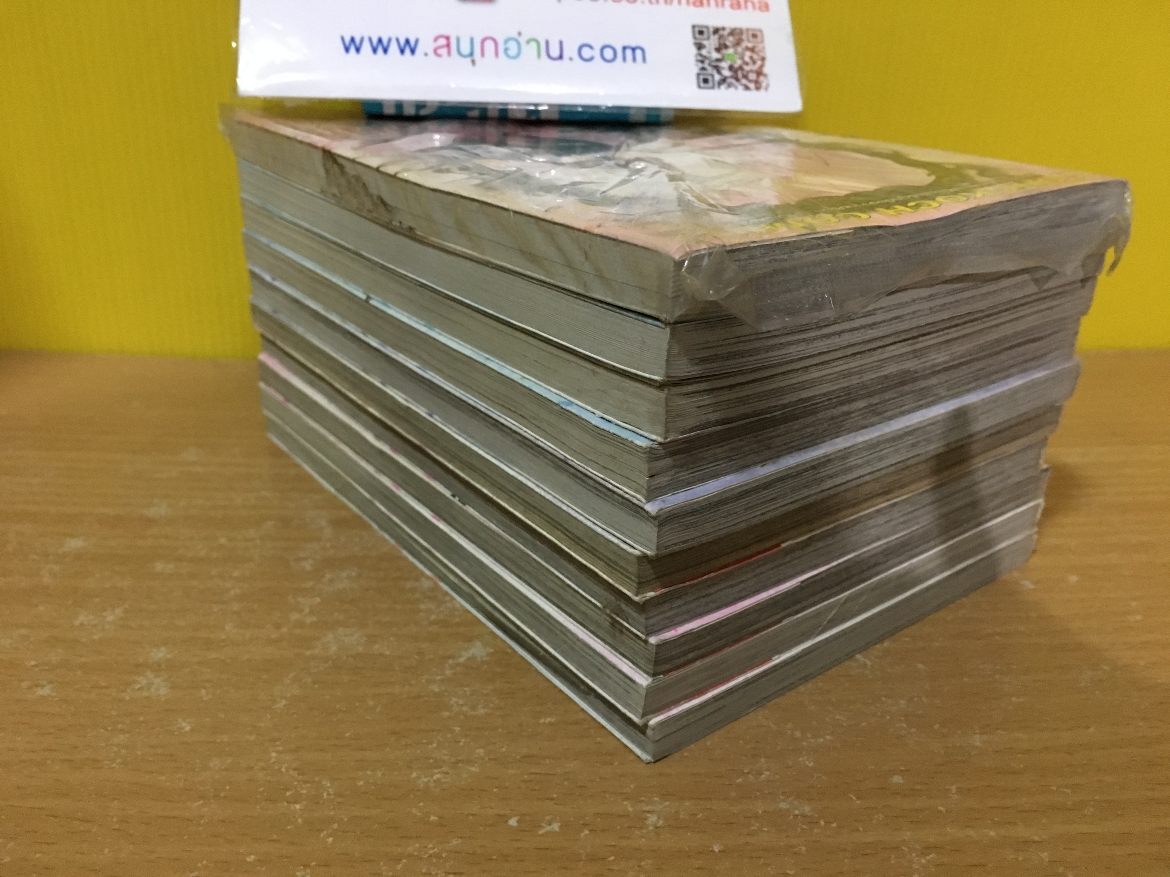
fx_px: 980
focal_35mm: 29
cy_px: 438
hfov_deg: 61.7
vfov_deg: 48.2
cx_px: 585
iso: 250
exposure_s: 1/17
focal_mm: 4.15
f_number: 2.2
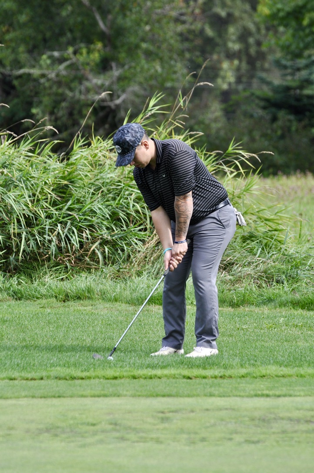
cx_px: 157
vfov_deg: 7.4
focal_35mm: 278
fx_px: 3640
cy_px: 236
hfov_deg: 4.9
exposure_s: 1/1250
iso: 400
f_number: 5
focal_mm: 185
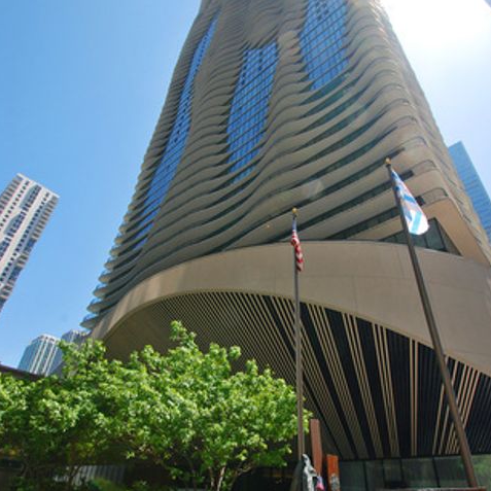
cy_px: 236
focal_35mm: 20
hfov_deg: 74.8
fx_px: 321
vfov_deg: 74.8
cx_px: 253
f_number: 11
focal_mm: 10
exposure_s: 1/200
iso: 200
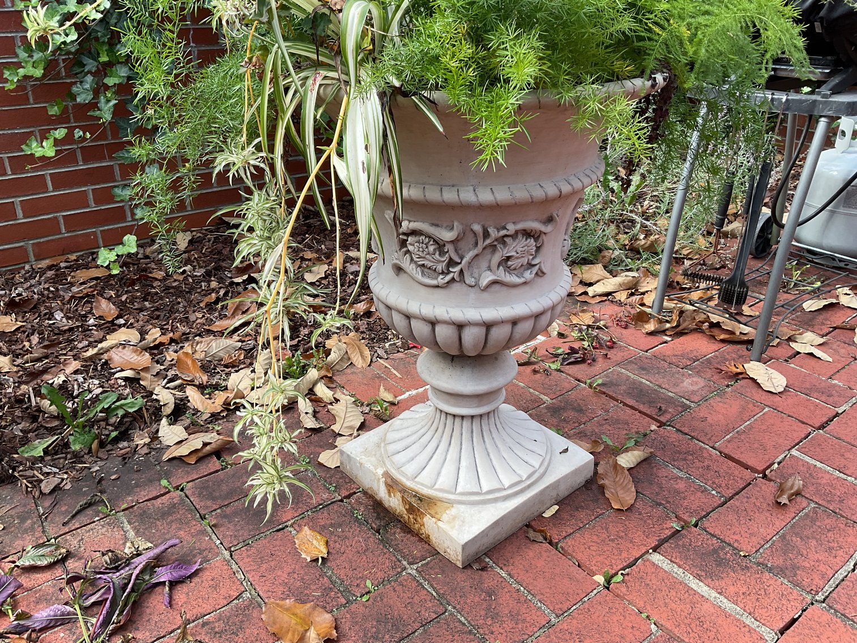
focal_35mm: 29
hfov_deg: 61.7
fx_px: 718
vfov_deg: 48.2
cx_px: 428
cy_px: 322
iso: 16
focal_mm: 3
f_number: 1.8
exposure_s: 1/210
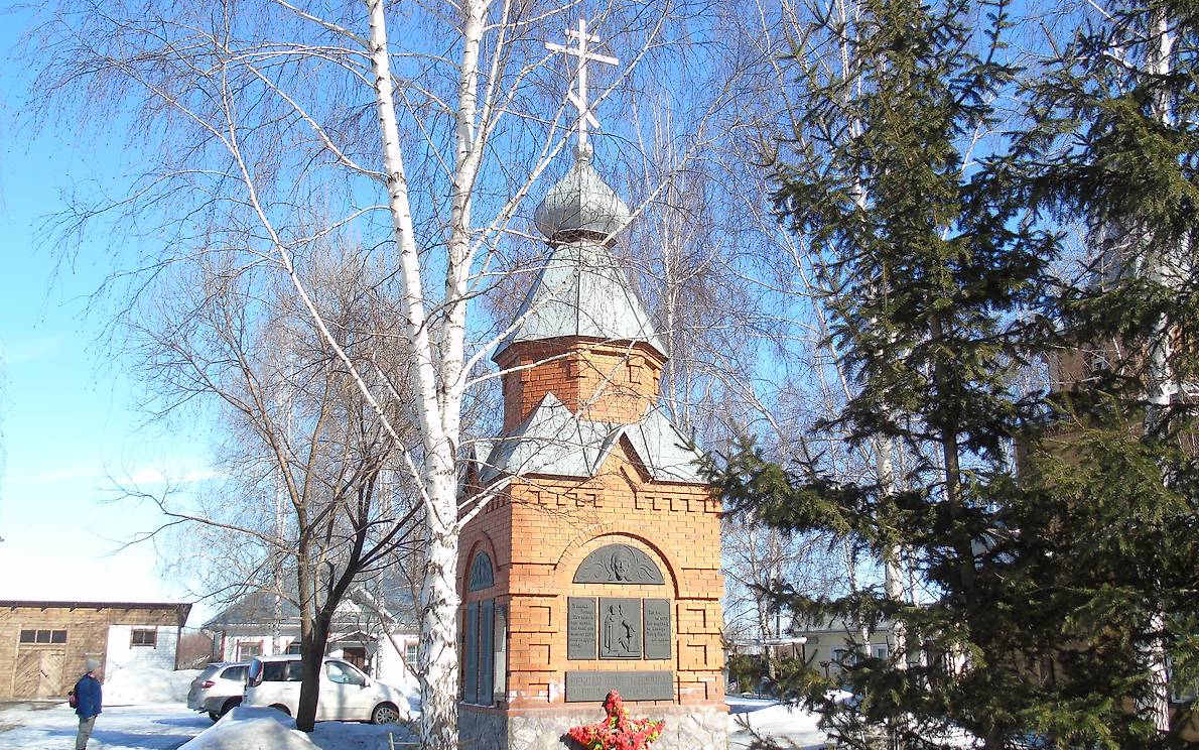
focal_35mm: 31
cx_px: 596
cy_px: 381
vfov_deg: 40.6
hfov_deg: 61.2
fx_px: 1013
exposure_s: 1/500
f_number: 3.6
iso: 80
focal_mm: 5.2
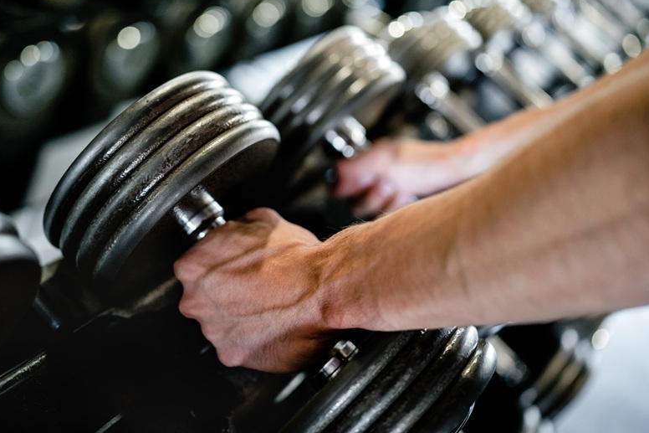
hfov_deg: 44.2
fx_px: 793
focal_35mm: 44
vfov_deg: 30.4
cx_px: 248
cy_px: 169
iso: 1600
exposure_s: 1/160
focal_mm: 35
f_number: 1.4
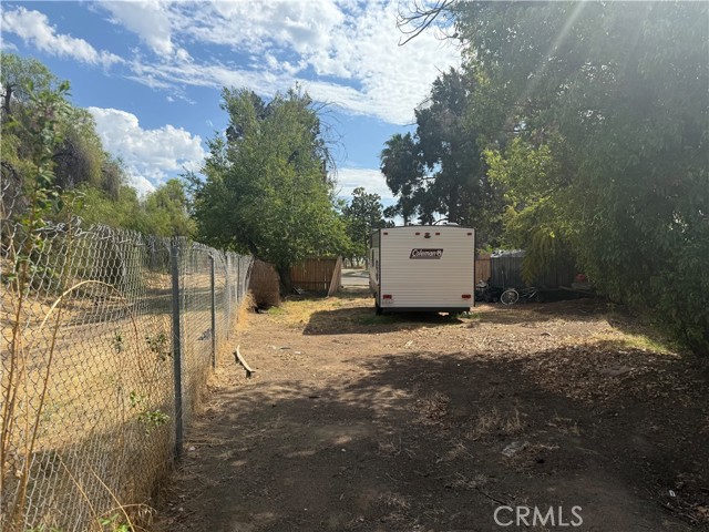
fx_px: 492
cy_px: 266
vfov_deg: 56.8
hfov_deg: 71.6
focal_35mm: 24
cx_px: 354
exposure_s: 1/5319
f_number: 1.78
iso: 80
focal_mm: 6.76
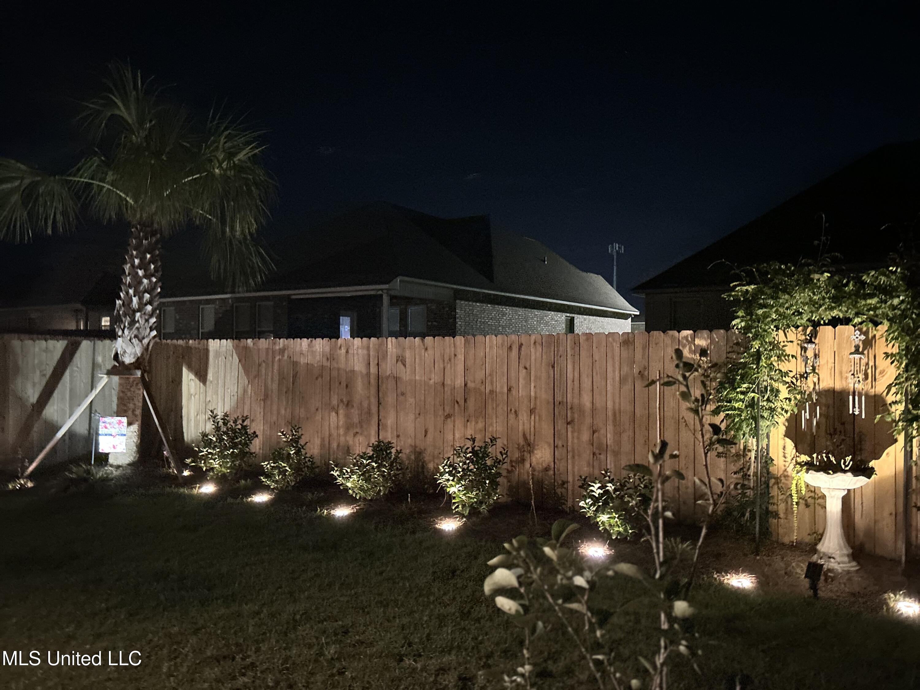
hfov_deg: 67.3
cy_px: 345
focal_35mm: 26
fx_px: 691
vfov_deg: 53.1
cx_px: 460
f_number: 1.5
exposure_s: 1/15
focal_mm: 5.7
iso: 4000
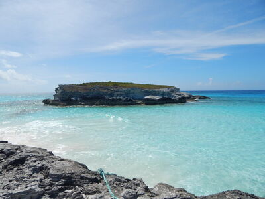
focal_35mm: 22
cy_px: 100
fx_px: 168
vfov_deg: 61.1
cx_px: 132
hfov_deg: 76.4
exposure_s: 1/800
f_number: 6
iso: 125
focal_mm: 4
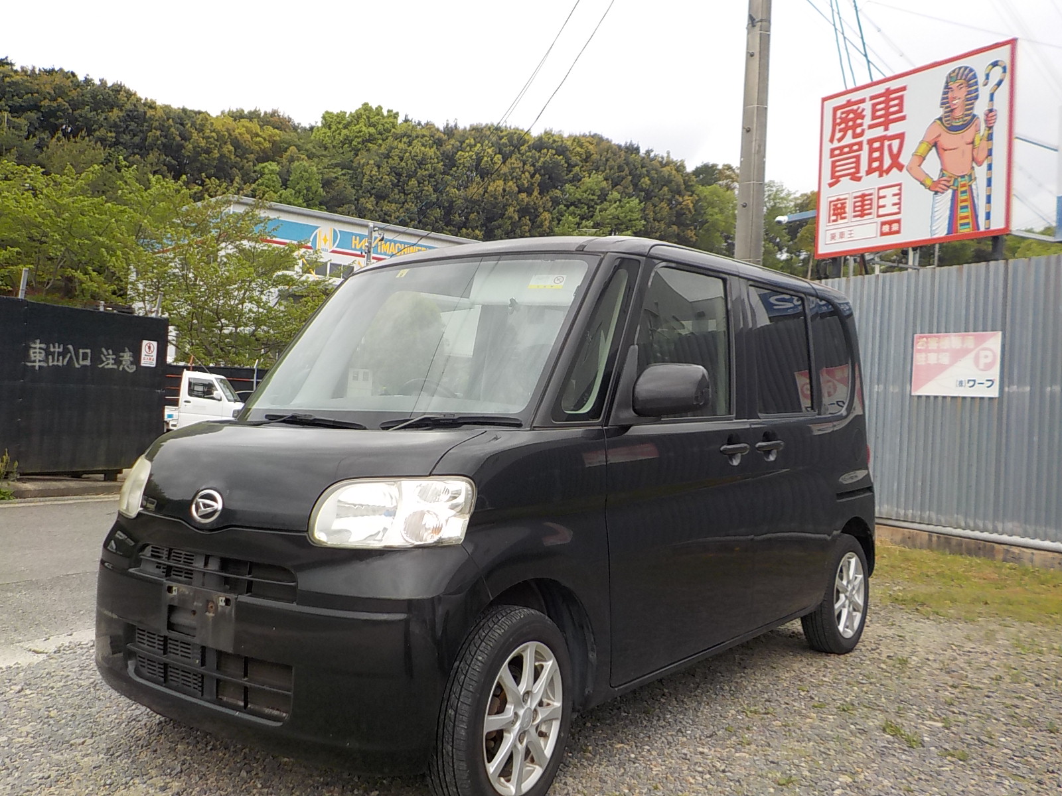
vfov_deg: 46.8
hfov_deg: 60.0
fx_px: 920
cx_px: 531
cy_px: 398
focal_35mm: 30
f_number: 3.3
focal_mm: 4.1
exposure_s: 1/250
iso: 125
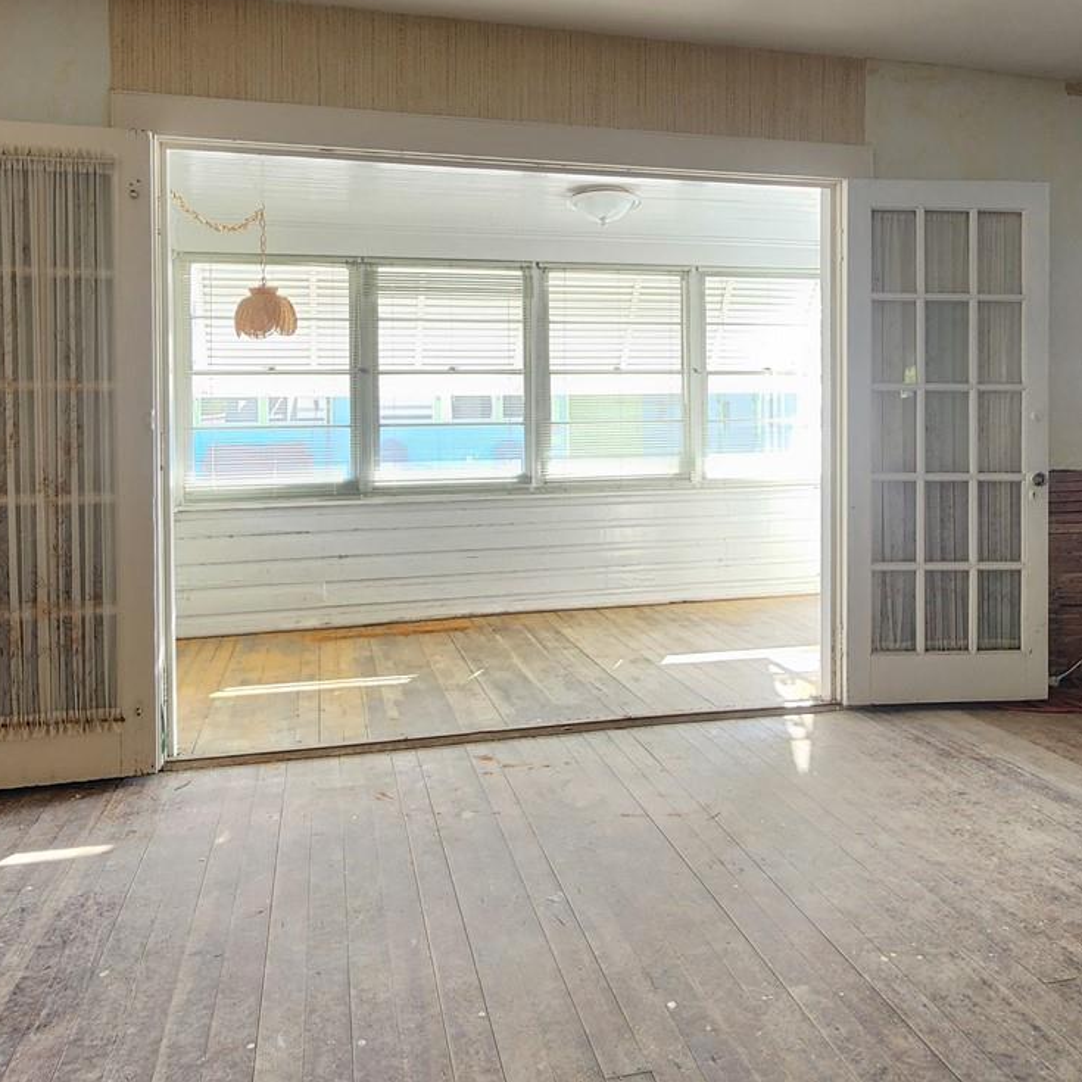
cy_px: 436
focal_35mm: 25
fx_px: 884
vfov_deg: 62.4
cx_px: 573
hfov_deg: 62.9
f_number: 2.2
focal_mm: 2.2
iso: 125
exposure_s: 1/60
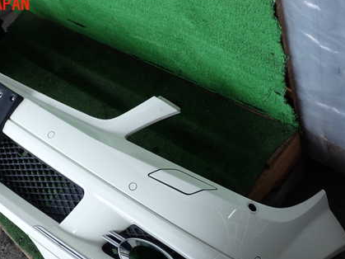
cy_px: 180
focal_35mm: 43
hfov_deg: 43.5
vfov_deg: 33.2
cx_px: 127
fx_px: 428
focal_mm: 5.4
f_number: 2.3
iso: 100
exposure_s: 1/125
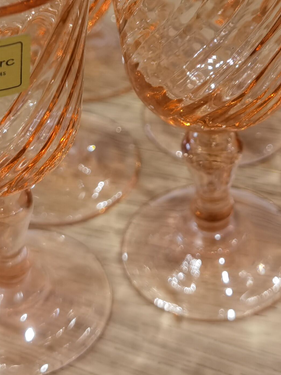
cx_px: 181
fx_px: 866
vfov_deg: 24.0
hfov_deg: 18.4
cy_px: 74
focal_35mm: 80
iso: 100
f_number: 1.9
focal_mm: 6.71
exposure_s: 1/50
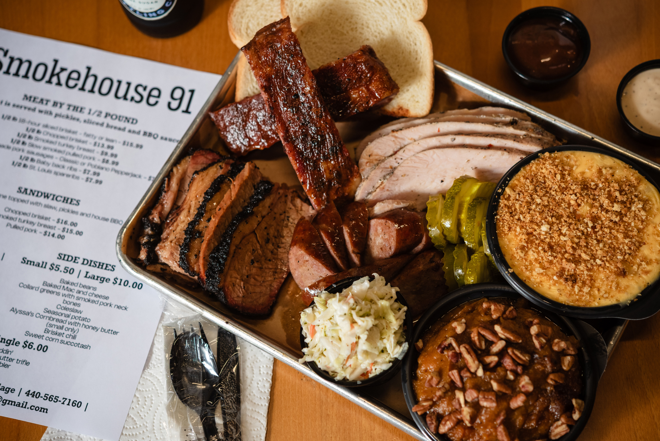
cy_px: 220
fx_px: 1100
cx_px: 330
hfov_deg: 33.4
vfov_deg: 22.6
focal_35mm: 60
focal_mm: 60
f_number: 4
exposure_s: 1/200
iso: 320
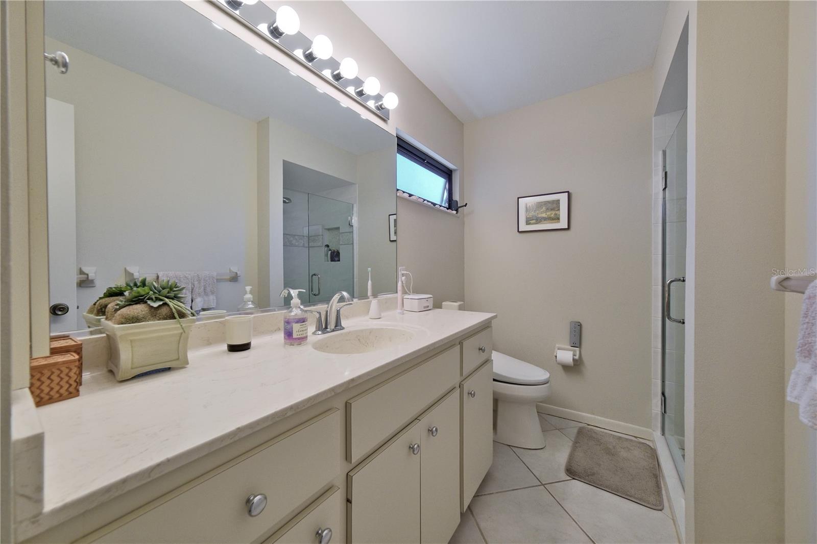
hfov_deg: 112.6
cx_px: 408
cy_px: 272
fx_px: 272
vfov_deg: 90.0
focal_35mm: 12
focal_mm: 8
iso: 640
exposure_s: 1/50
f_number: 5.6
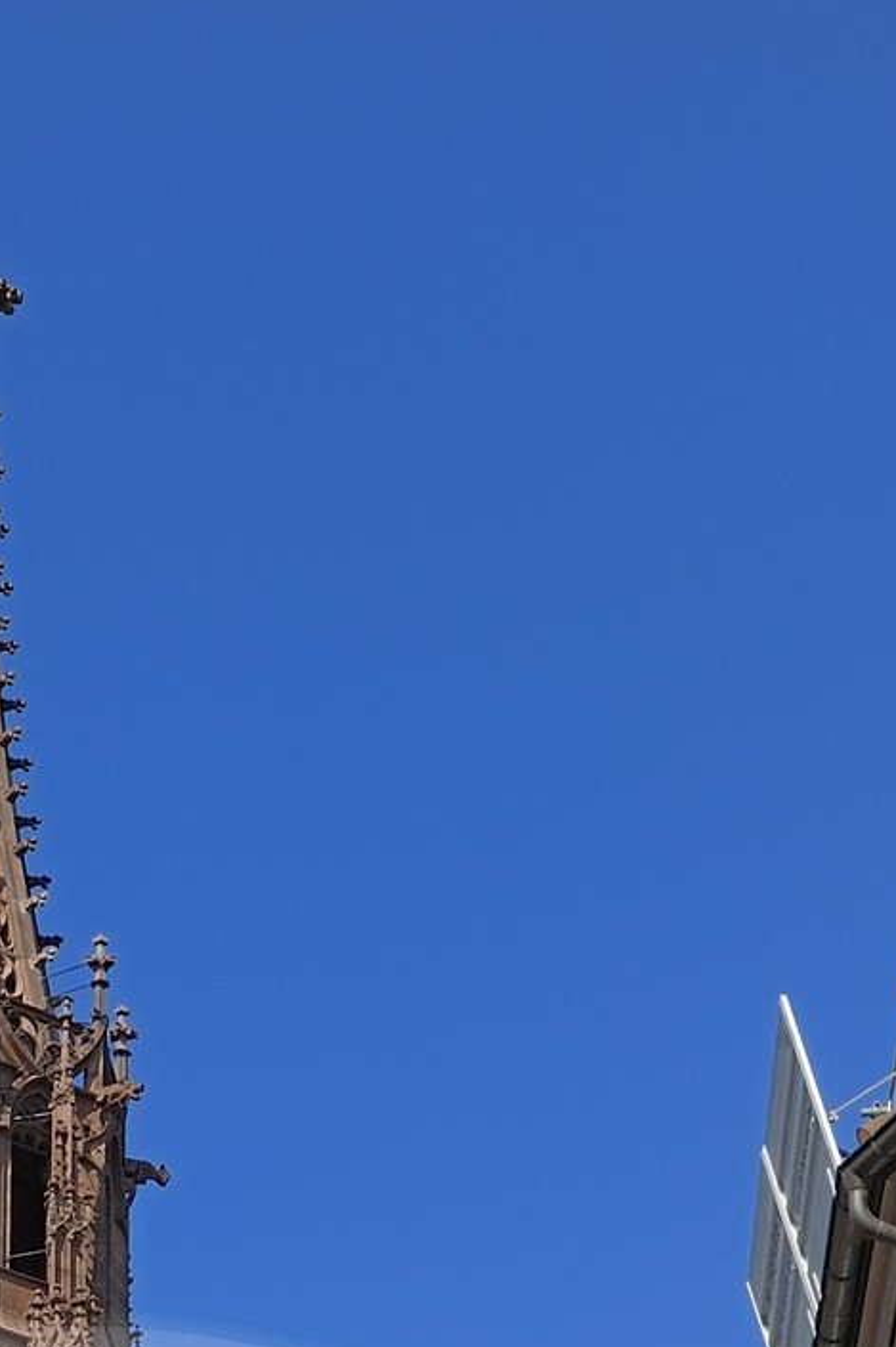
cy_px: 2219
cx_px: 59
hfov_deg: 9.1
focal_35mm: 150
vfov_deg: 12.7
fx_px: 5608
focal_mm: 44
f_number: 16
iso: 200
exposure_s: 1/160
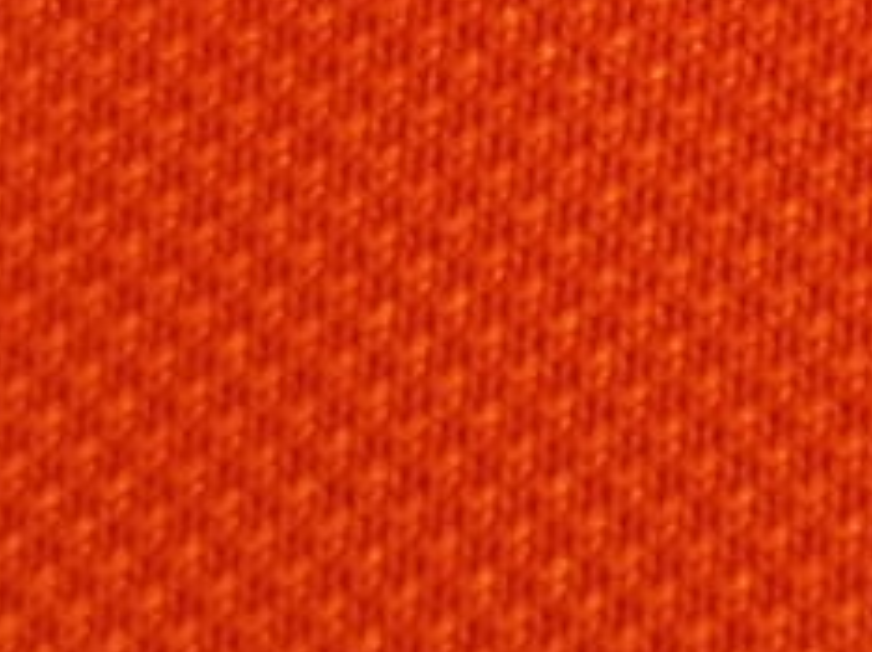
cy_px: -797
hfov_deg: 7.5
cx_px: 1714
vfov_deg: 5.7
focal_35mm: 254
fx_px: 6392
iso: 100
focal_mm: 5.58
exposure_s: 1/50
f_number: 1.8
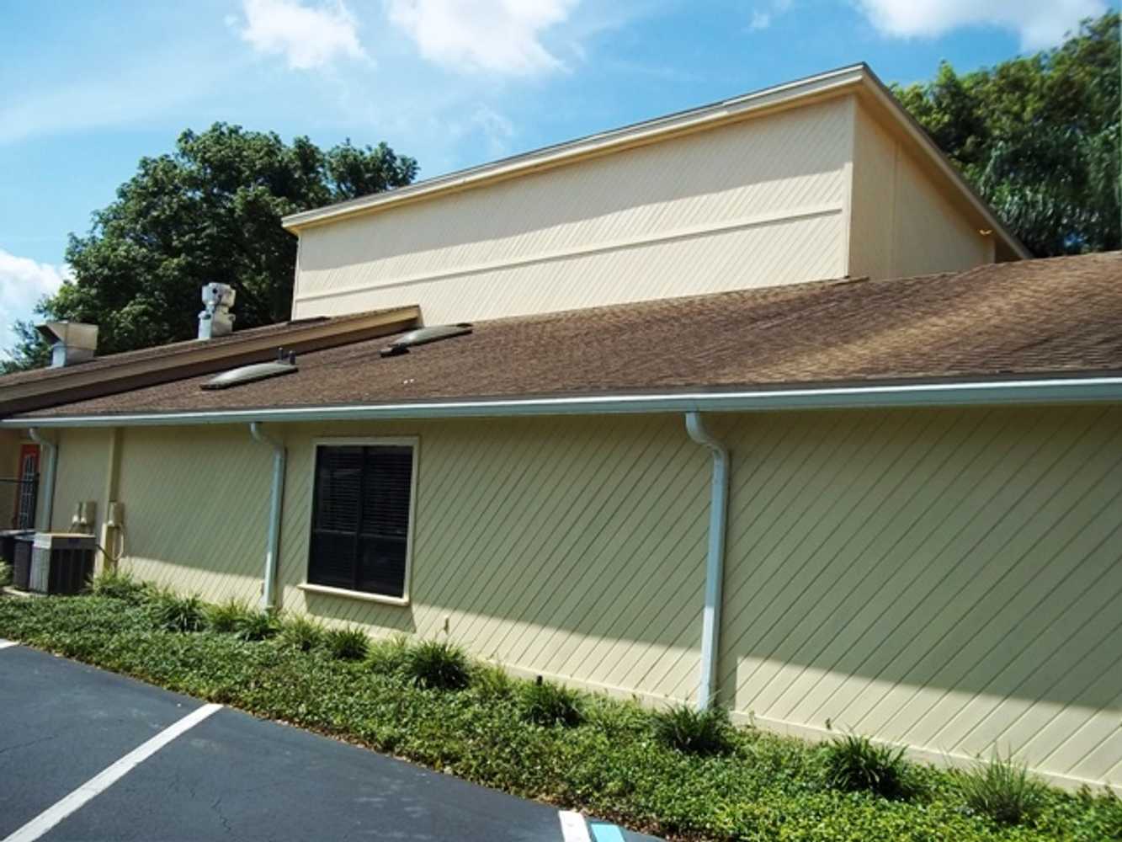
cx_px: 561
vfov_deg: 39.7
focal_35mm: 36
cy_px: 421
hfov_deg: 51.4
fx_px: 1167
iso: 80
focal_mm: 6.5
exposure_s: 1/250
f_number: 8
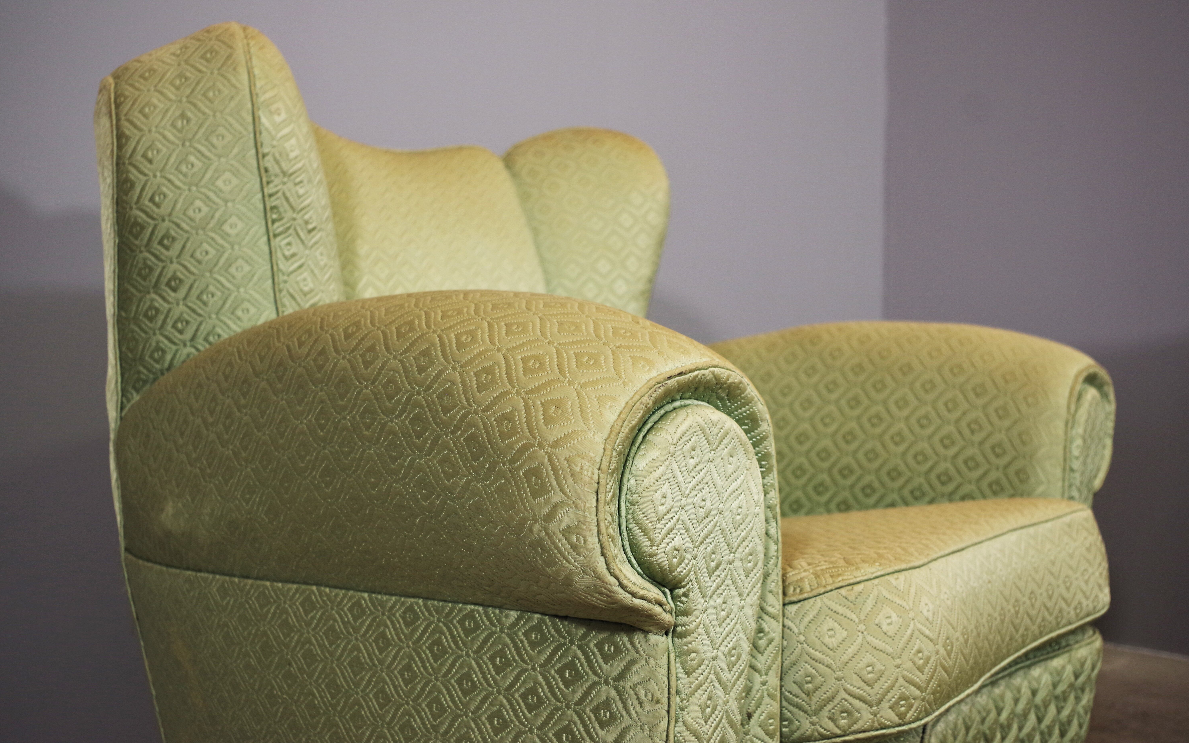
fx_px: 1199
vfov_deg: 34.4
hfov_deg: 52.7
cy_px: 371
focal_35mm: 37
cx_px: 594
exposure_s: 1/60
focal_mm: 24.38
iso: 800
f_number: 4
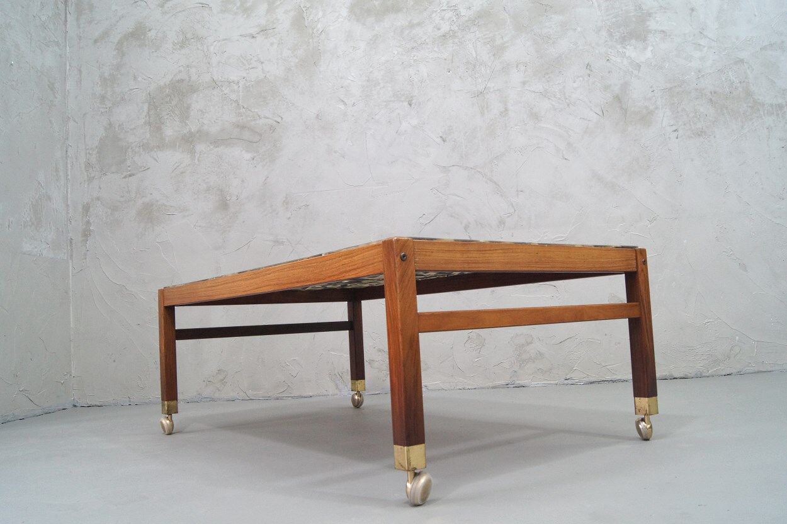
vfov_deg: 43.6
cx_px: 394
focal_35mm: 30
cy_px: 262
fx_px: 655
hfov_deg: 62.0
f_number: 8
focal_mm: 20
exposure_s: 1/13
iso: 800
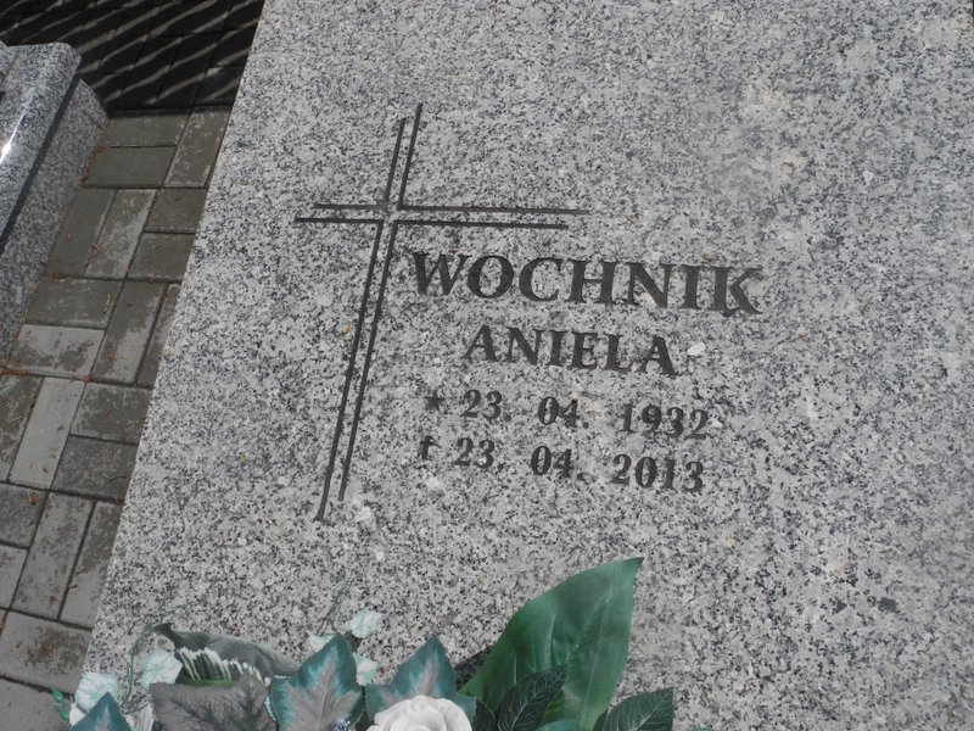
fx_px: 788
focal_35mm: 28
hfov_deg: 63.4
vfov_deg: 49.7
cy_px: 366
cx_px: 487
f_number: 5.6
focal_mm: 6
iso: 100
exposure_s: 1/800
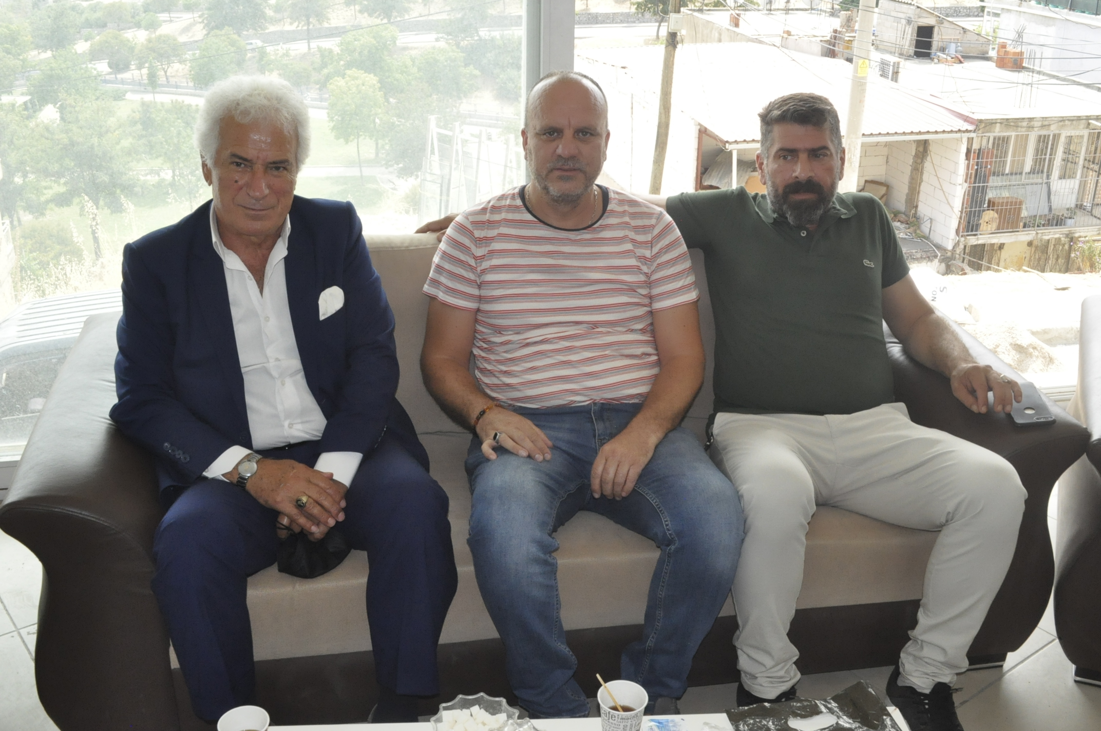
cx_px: 550
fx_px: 1100
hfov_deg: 53.2
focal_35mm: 36
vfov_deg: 36.8
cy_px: 366
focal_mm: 24
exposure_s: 1/200
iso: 2000
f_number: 14
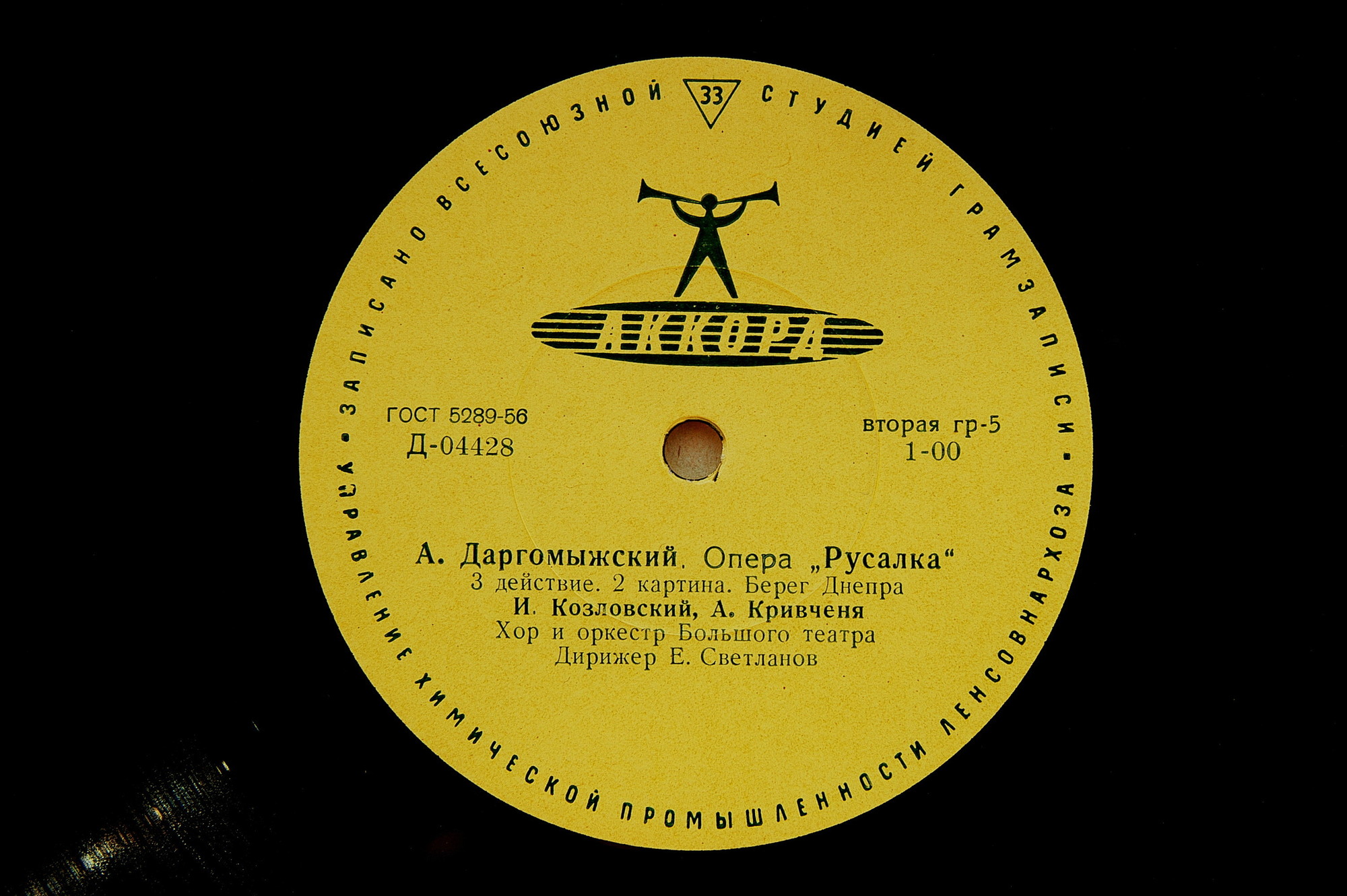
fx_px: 1963
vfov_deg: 25.7
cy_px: 448
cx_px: 674
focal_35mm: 52
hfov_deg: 37.9
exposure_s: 1/160
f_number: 6.3
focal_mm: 35
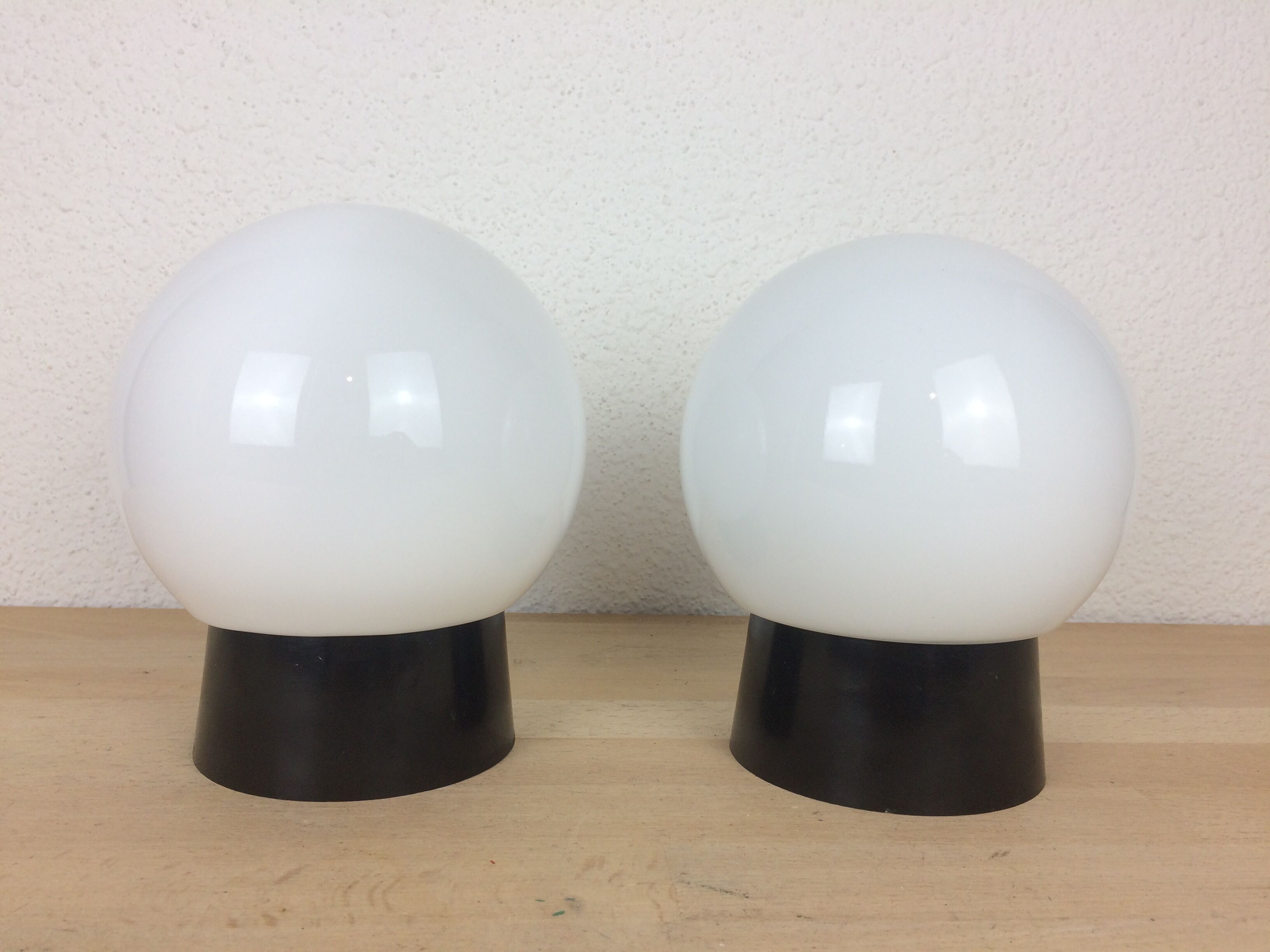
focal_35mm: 29
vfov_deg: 48.2
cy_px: 476
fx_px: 1064
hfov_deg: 61.7
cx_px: 635
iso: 50
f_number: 2.2
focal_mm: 4.15
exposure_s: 1/100
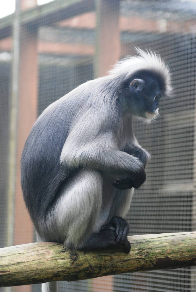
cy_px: 146
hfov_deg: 6.8
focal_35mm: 202
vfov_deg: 10.1
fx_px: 1649
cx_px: 98
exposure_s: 1/125
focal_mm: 135
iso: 280
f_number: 4.5
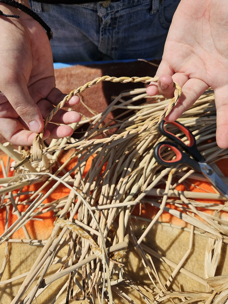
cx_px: 114
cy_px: 152
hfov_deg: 58.9
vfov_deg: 73.9
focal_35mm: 23
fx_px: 202
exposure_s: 1/2027
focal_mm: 5.4
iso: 25
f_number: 1.8
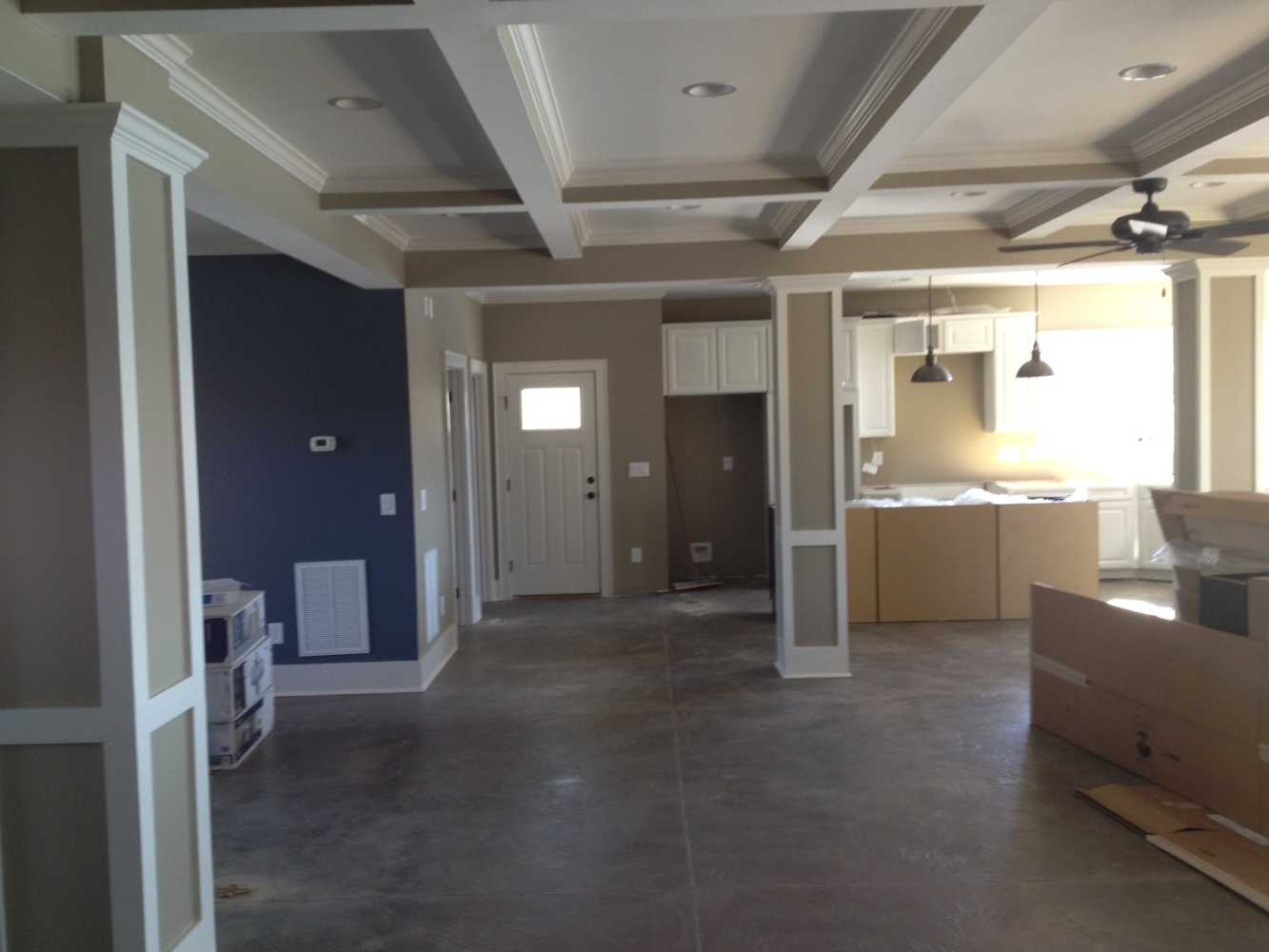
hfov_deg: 52.6
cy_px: 476
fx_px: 1283
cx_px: 634
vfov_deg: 40.7
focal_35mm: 35
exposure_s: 1/30
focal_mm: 4.28
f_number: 2.4
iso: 50
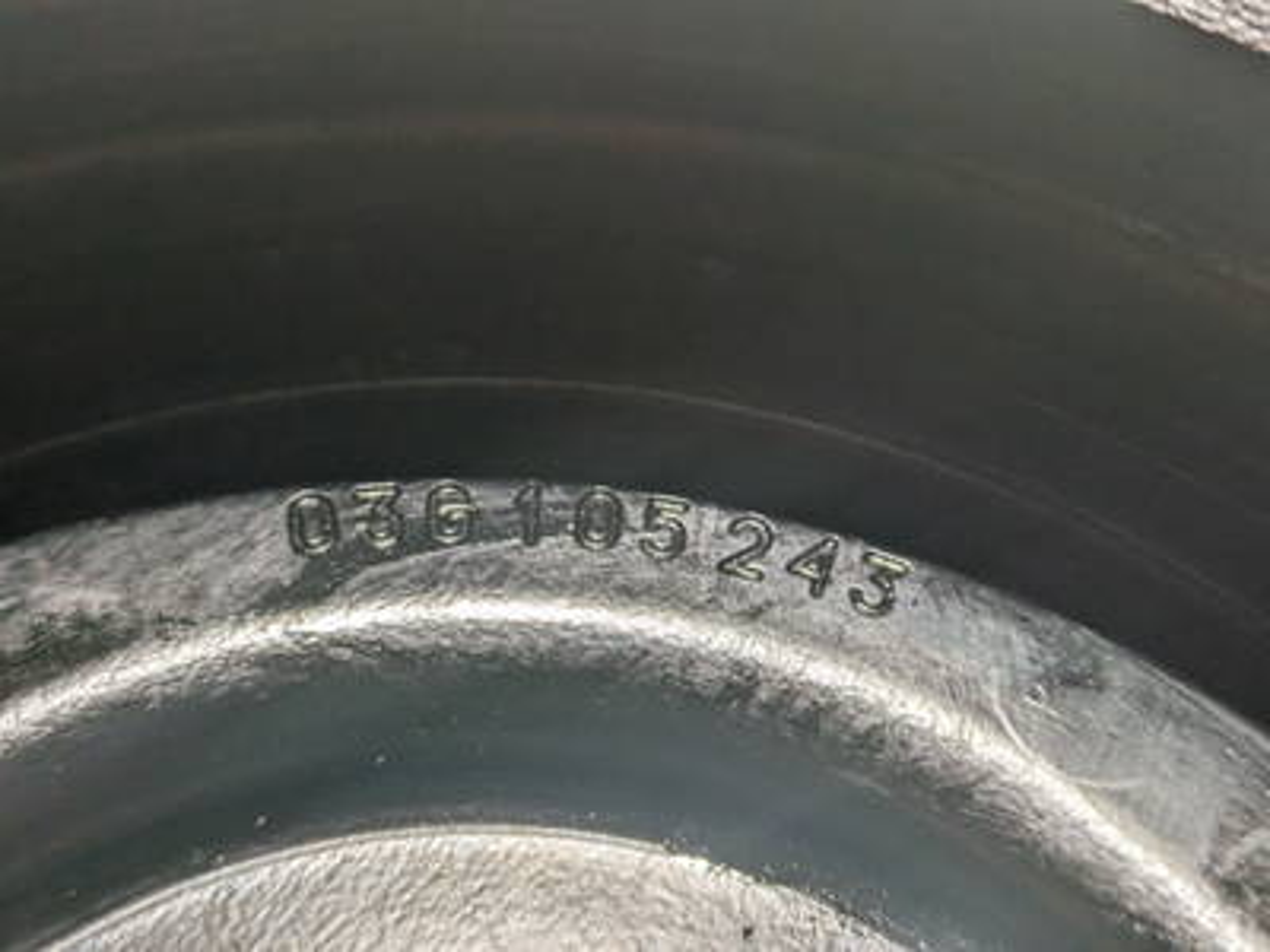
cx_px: 635
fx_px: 1871
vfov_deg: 28.6
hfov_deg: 37.5
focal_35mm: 51
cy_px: 476
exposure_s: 1/50
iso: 85
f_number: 1.89
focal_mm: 5.43
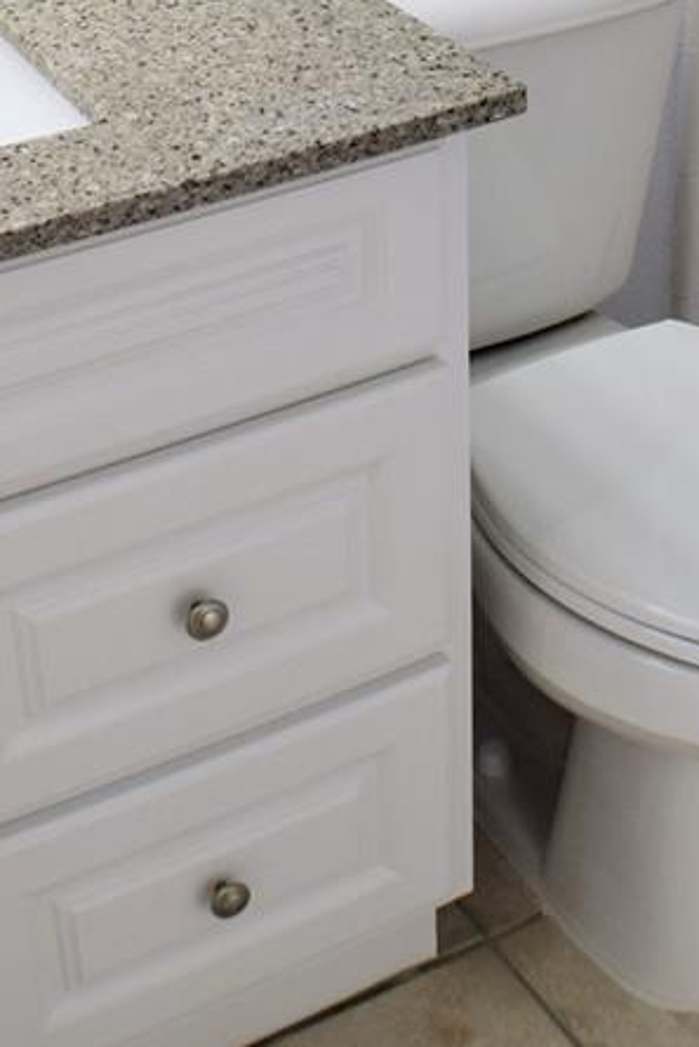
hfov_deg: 15.4
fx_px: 2590
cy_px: -195
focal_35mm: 89
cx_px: 395
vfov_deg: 21.3
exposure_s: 1/125
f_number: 5.6
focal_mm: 22
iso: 400
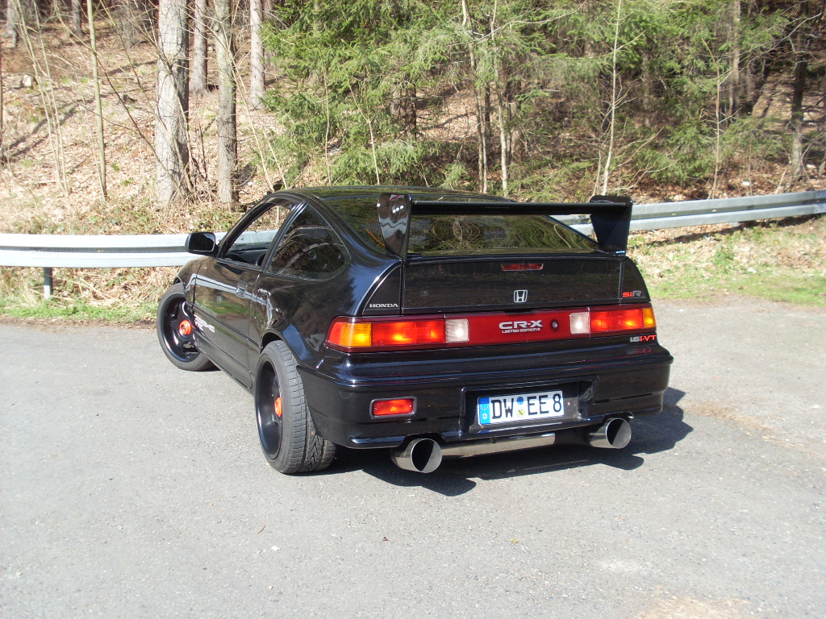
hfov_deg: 49.0
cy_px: 310
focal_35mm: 38
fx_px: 907
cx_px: 413
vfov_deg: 37.7
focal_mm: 6.3
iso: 80
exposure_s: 1/60
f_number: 7.7
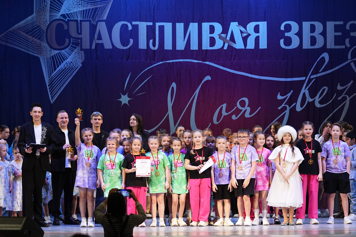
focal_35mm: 156
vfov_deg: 8.8
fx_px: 1543
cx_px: 178
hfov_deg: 13.2
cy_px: 118
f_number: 2.8
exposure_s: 1/320
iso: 1250
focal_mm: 104
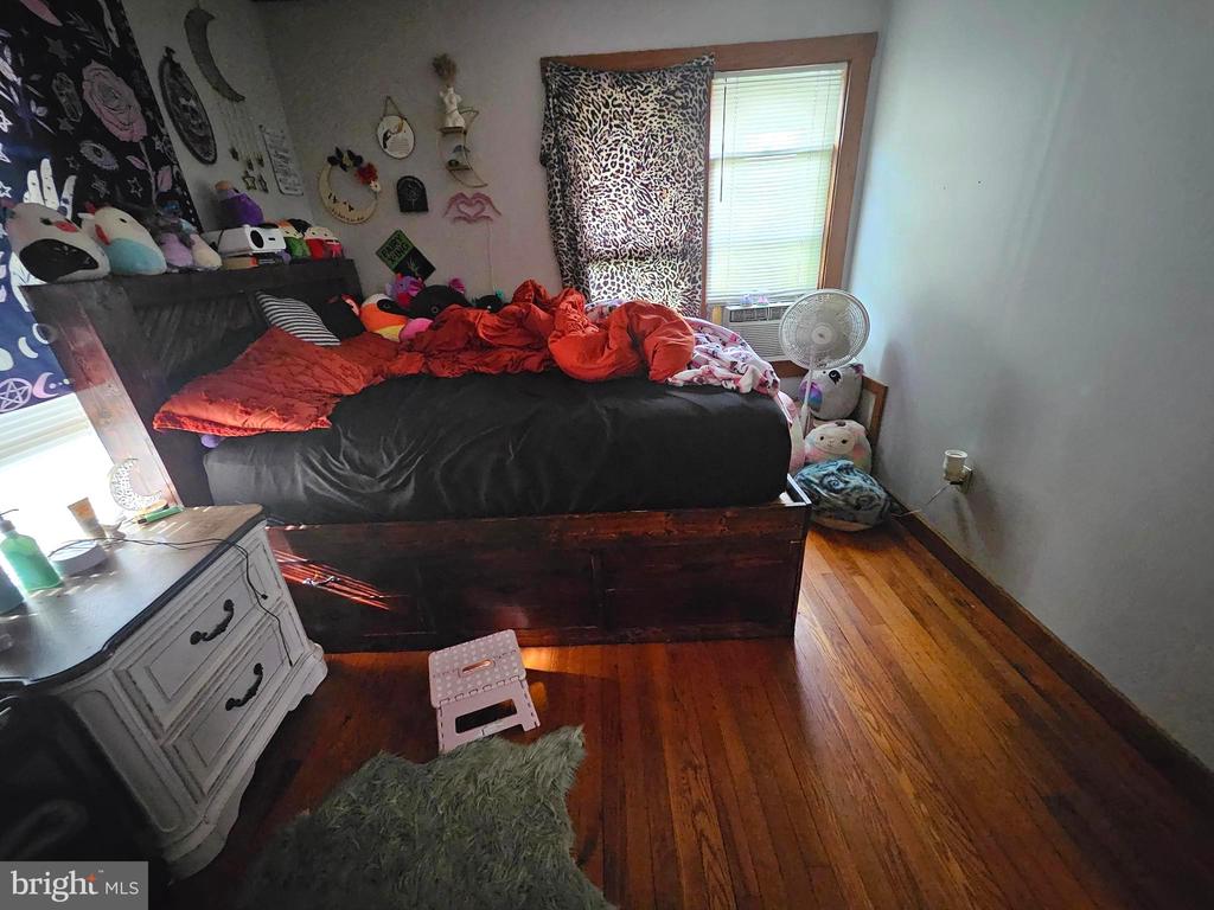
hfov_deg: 106.2
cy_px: 455
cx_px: 607
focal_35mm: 13
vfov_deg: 89.9
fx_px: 456
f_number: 2.2
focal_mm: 1.74
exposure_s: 1/24
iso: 1600
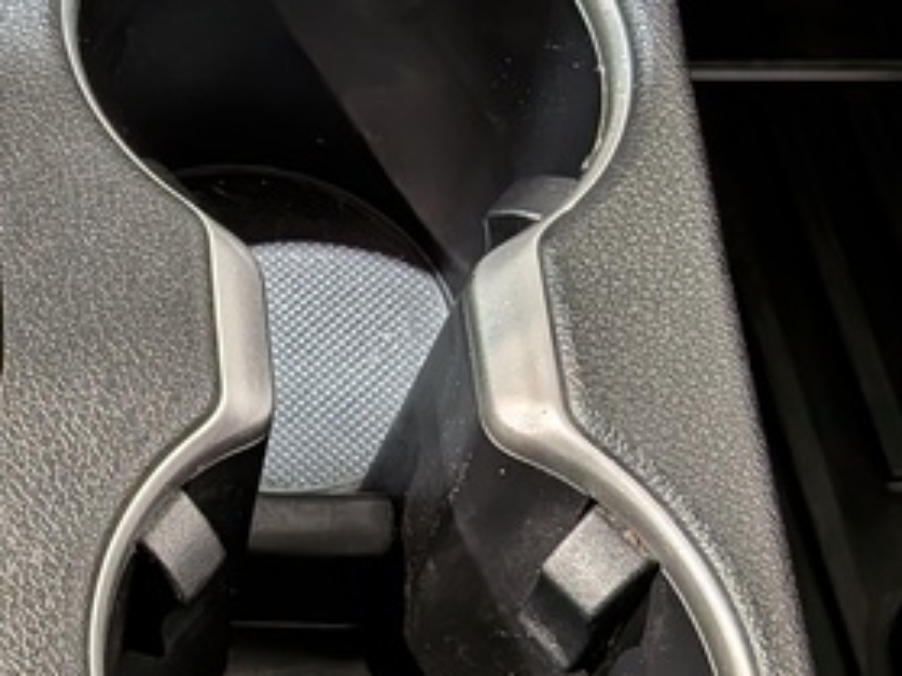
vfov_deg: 16.7
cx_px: -55
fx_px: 2292
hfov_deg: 21.3
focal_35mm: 88
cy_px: 152
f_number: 1.7
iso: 29
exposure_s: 1/50
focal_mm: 4.53
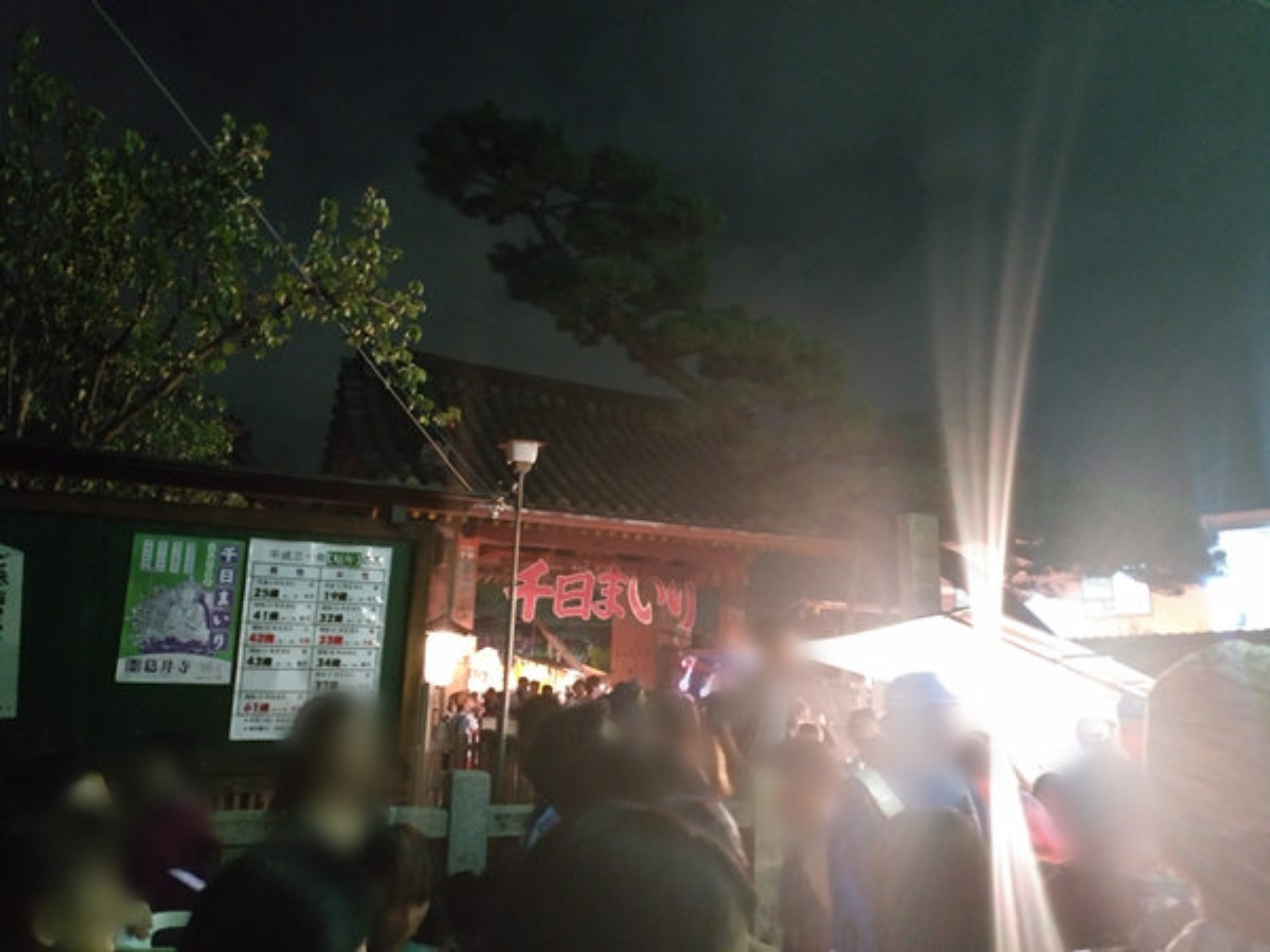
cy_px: 476
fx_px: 1174
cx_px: 635
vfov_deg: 44.2
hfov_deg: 56.8
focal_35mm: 32
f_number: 2
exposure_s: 1/12
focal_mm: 4.5
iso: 3362
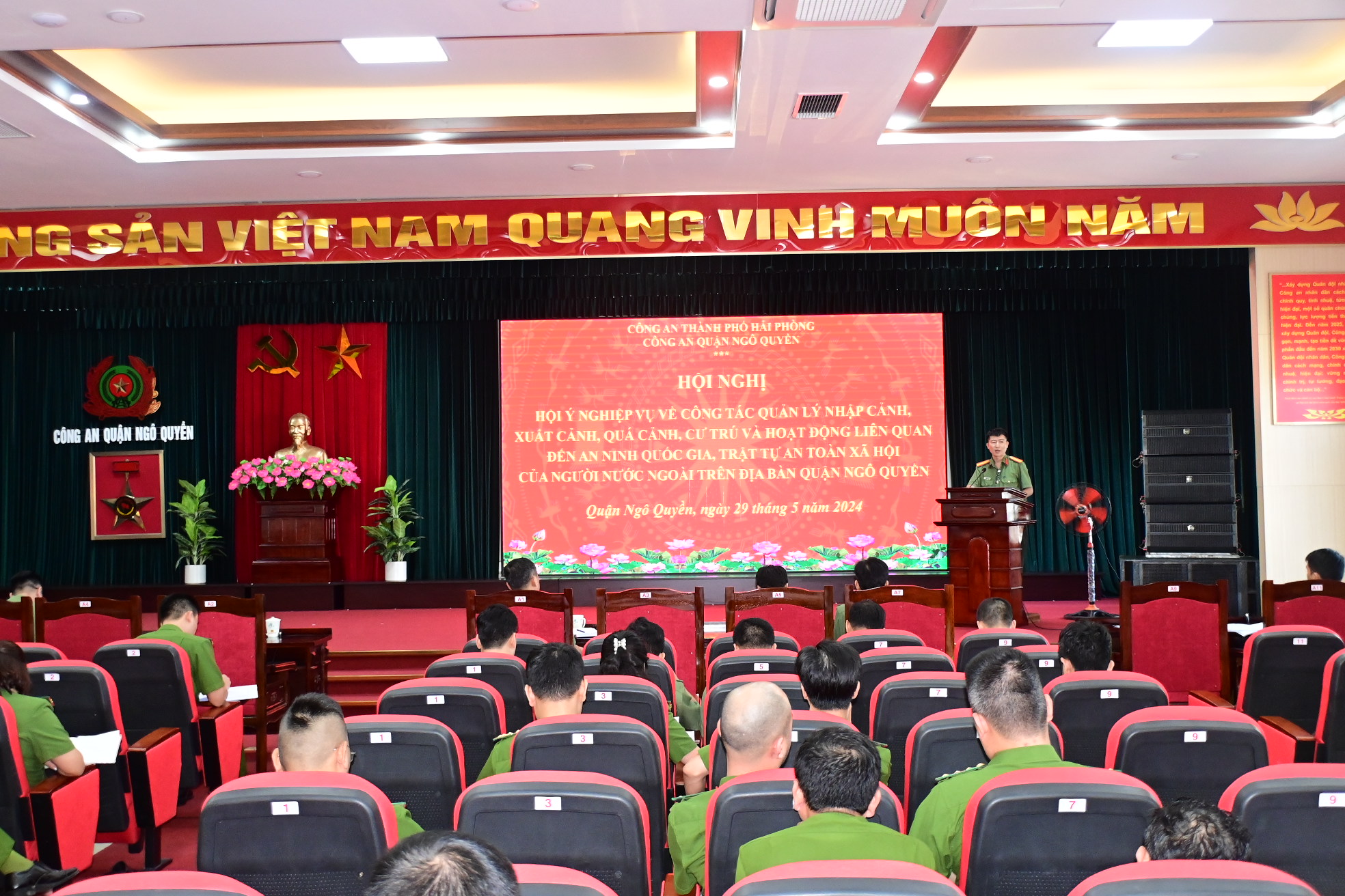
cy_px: 448
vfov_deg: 36.9
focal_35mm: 36
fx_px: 1345
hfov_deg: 53.1
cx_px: 672
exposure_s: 1/200
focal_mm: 24
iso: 2500
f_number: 3.8
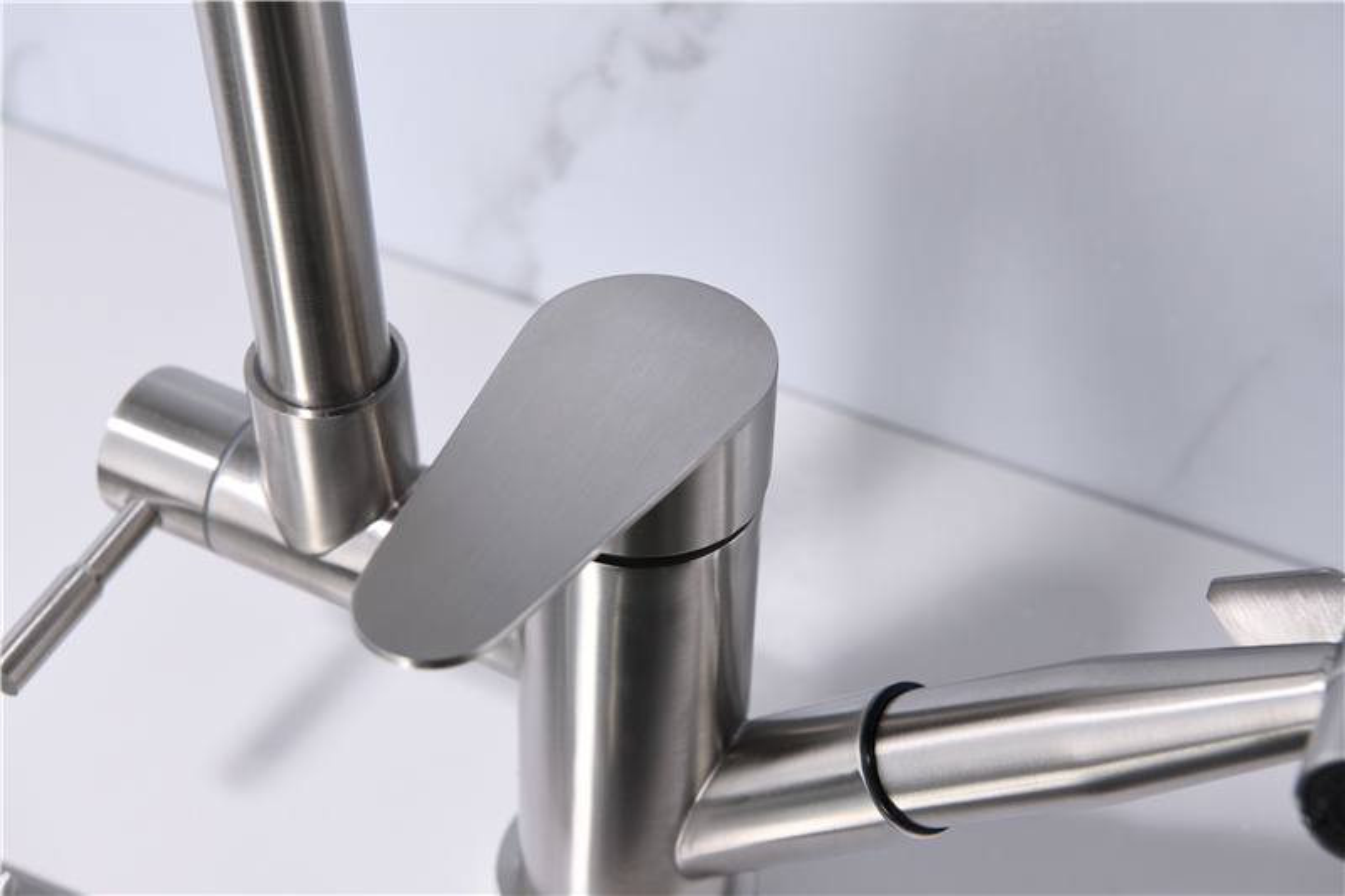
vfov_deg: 19.4
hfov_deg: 28.8
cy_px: 448
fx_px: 2615
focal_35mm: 70
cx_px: 672
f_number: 10
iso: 100
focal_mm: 70
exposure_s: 1/100
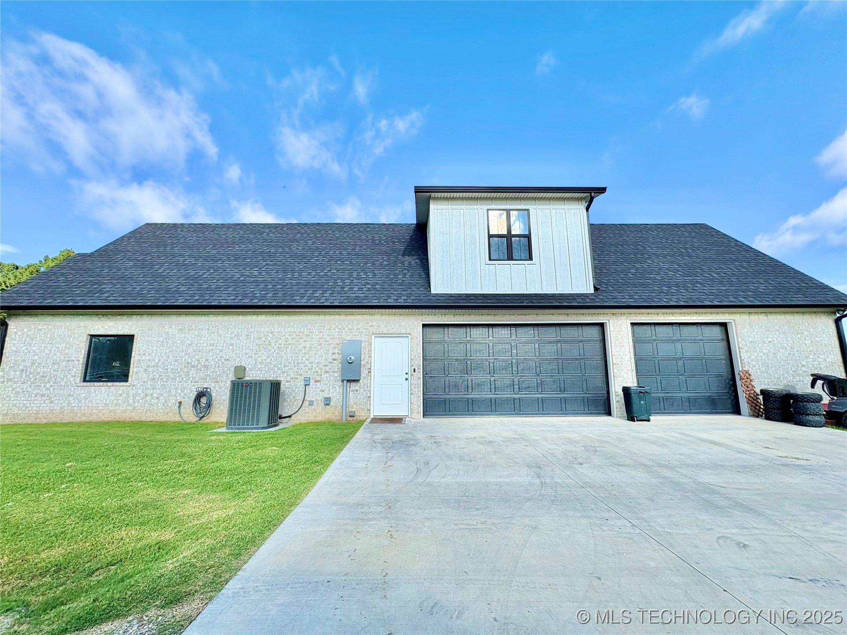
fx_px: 343
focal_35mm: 14
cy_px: 318
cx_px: 424
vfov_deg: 85.7
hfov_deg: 102.1
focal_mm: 2.22
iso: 50
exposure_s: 1/1370
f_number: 2.2
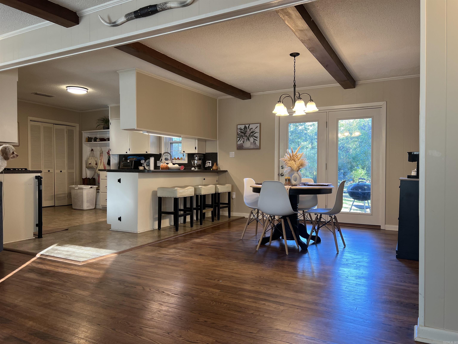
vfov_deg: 53.1
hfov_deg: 67.3
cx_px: 229
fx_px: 344
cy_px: 172
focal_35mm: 26
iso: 80
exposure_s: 1/60
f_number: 1.5
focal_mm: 5.7
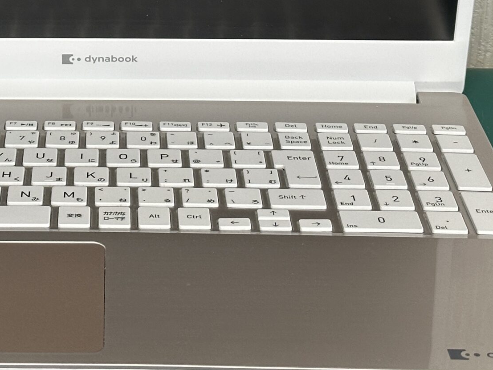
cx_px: 92
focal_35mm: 111
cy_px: -9
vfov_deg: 13.1
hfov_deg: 17.6
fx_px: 1581
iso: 250
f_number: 1.78
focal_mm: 6.86
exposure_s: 1/50
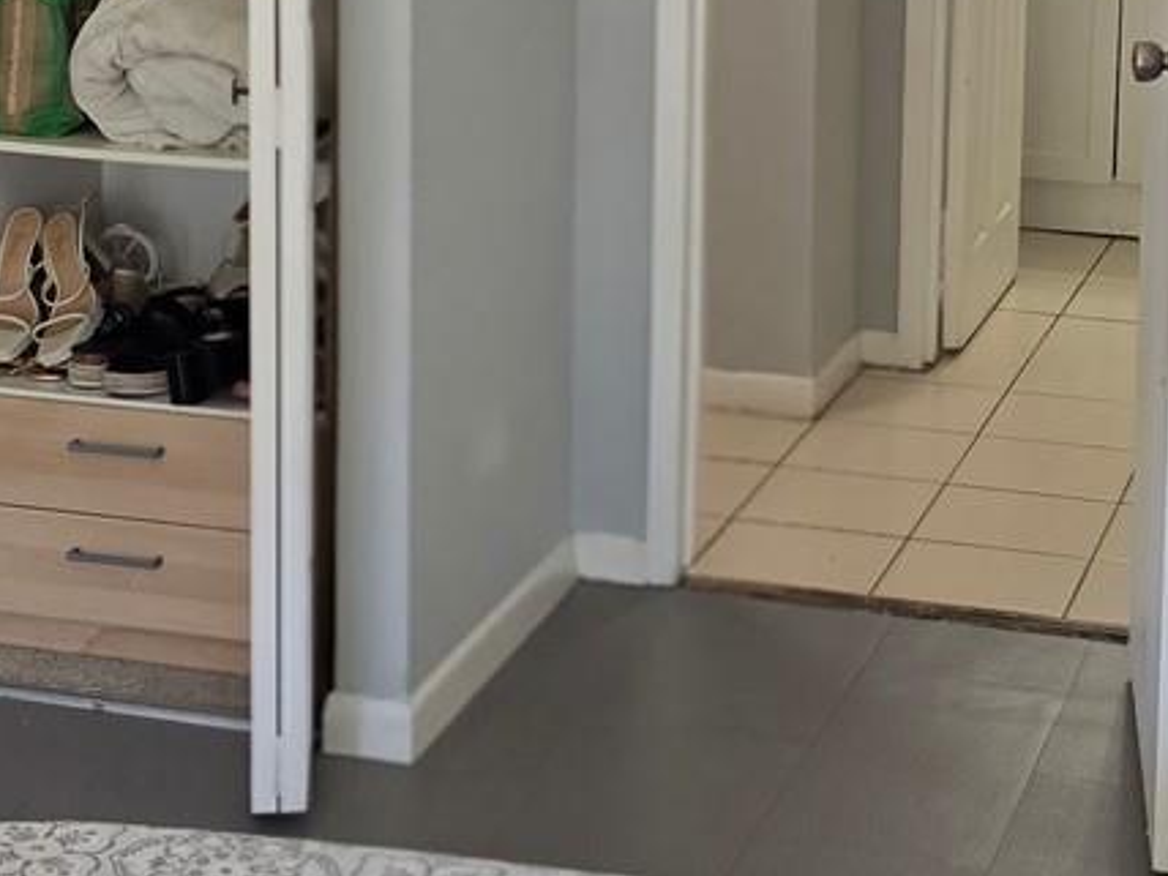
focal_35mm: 86
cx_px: 778
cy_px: -60
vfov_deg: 16.7
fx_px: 2902
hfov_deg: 22.7
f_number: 1.7
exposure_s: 1/120
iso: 125
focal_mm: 6.3
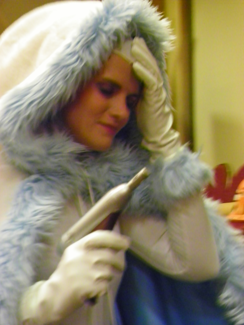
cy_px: 162
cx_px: 122
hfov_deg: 17.0
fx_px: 818
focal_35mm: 87
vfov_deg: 22.5
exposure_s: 1/20
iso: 800
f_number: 4
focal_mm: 15.5
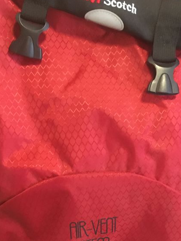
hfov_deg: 28.0
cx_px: 99
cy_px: 155
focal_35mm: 52
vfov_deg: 36.6
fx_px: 363
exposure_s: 1/17
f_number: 2.2
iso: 320
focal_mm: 4.15
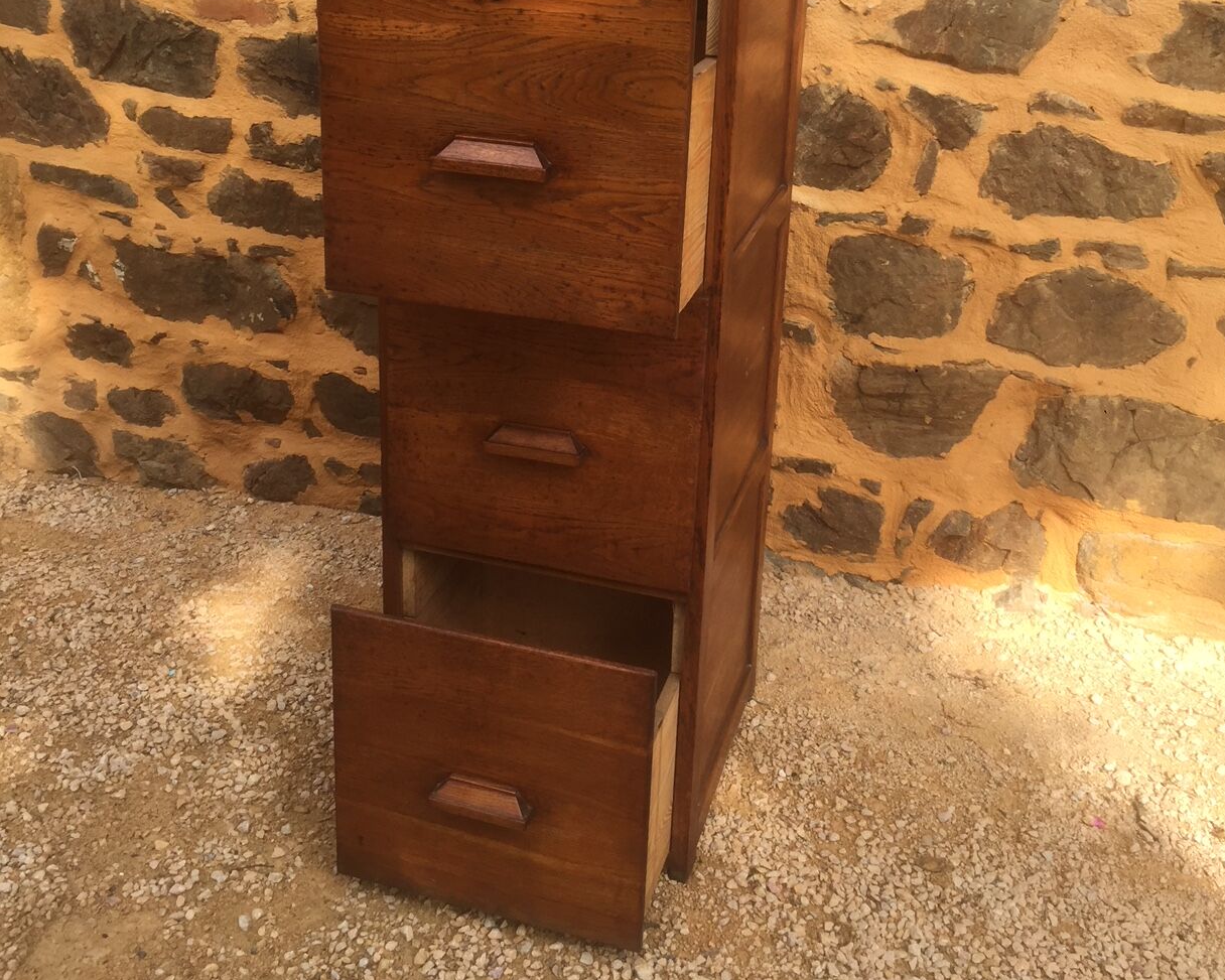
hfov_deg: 47.9
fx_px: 1378
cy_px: 258
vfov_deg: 38.3
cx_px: 616
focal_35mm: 38
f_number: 2.2
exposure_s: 1/670
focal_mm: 4.15
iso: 32
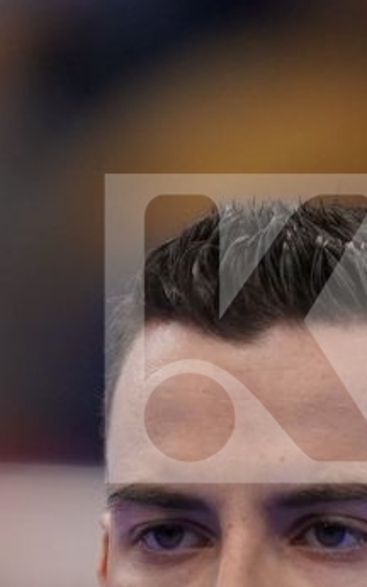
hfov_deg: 0.4
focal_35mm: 3188
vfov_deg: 0.7
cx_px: 263
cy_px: 931
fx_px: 50954
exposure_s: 1/500
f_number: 2.8
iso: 500
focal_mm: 400
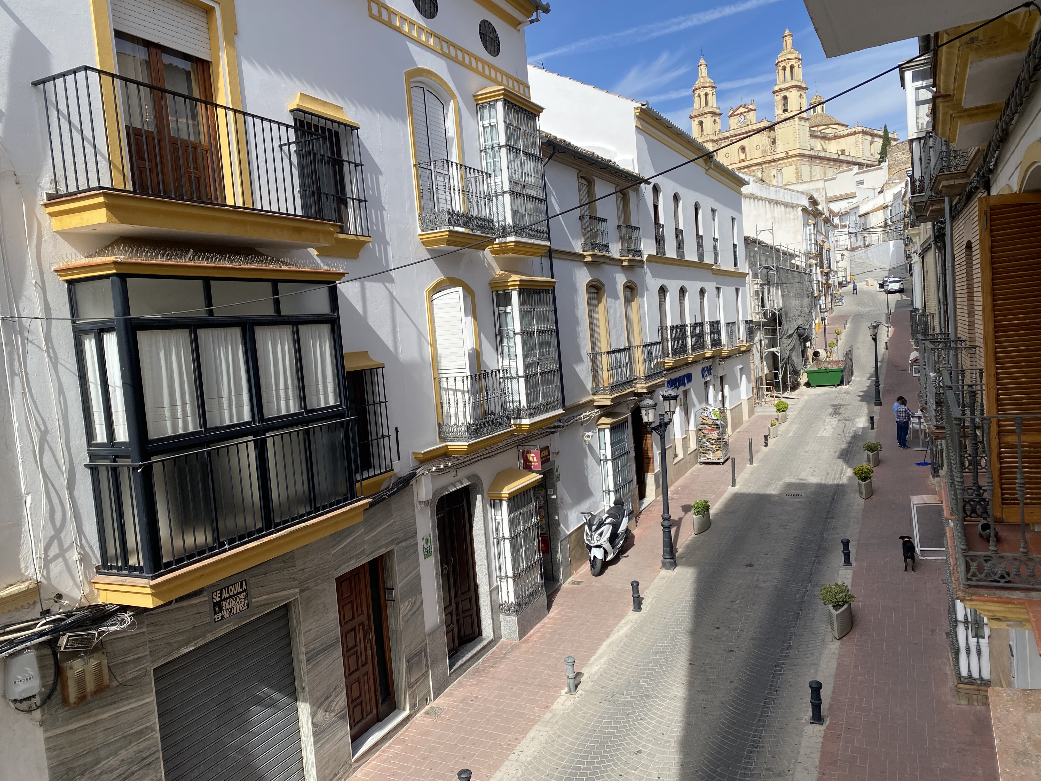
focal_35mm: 26
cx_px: 520
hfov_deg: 67.3
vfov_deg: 53.1
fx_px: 782
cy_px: 390
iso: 32
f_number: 1.8
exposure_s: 1/2410
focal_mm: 4.25
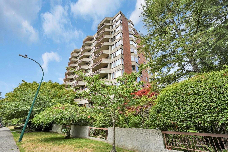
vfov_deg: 78.8
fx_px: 92
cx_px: 114
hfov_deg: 101.9
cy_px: 76
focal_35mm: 15
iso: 100
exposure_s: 1/320
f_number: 5.6
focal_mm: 14.6
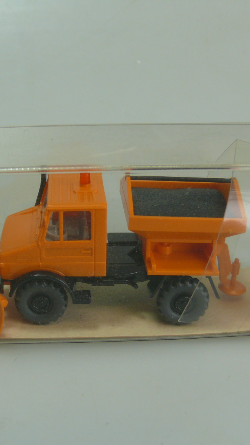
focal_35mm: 51
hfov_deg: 23.3
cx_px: 65
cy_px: 222
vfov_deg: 40.6
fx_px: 601
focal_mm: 7.4
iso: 100
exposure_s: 1/100
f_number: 4
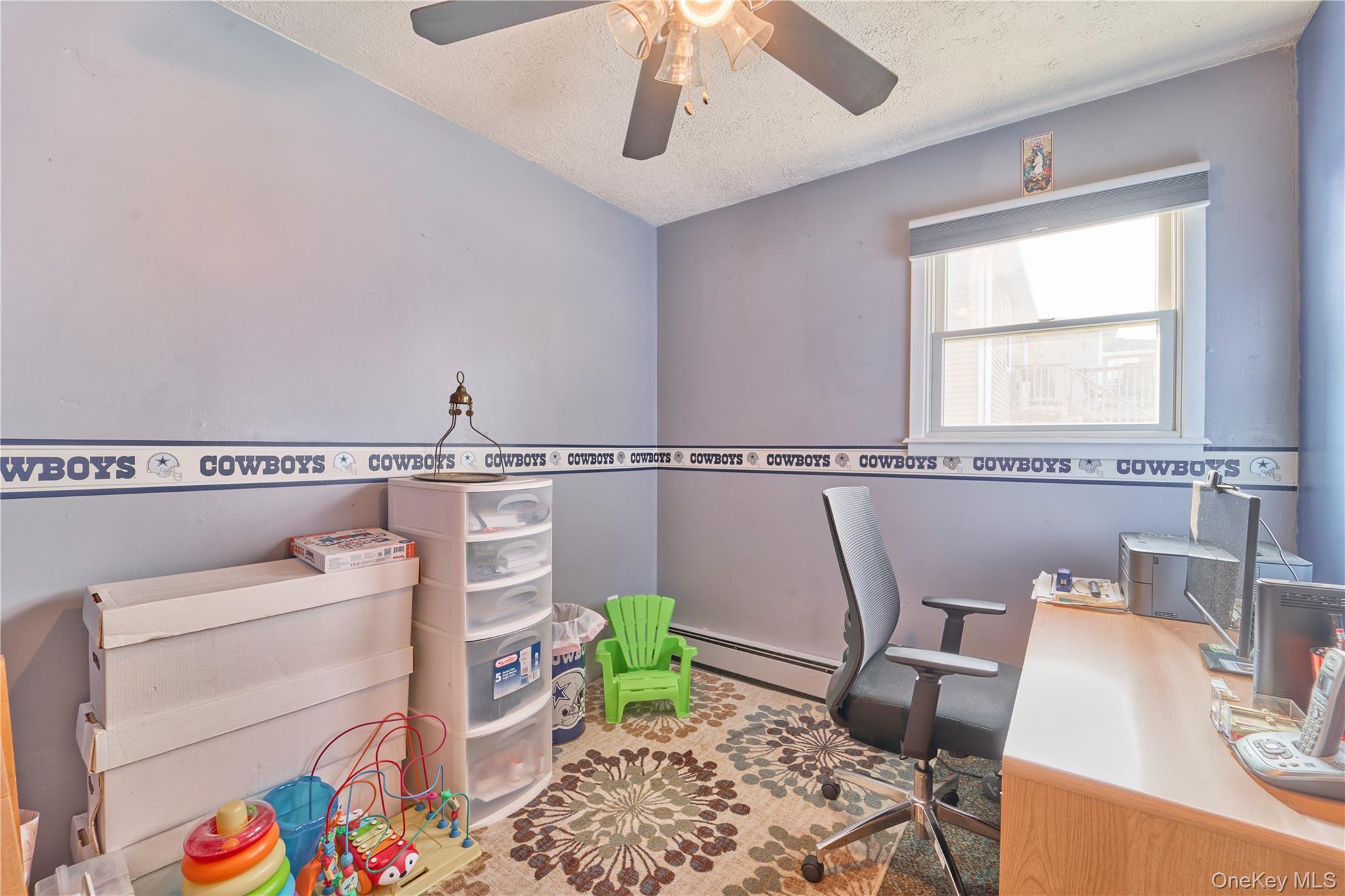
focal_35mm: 14
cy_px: 448
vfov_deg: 81.2
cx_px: 672
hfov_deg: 104.3
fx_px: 523
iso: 200
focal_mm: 14
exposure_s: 1/15
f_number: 11
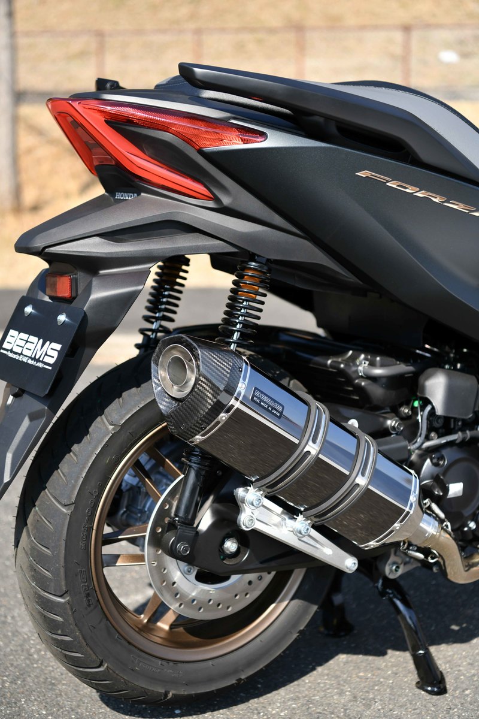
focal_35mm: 56
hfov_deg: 24.2
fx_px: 1118
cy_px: 360
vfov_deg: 35.6
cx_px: 240
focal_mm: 56
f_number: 3.5
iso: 640
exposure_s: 1/6400
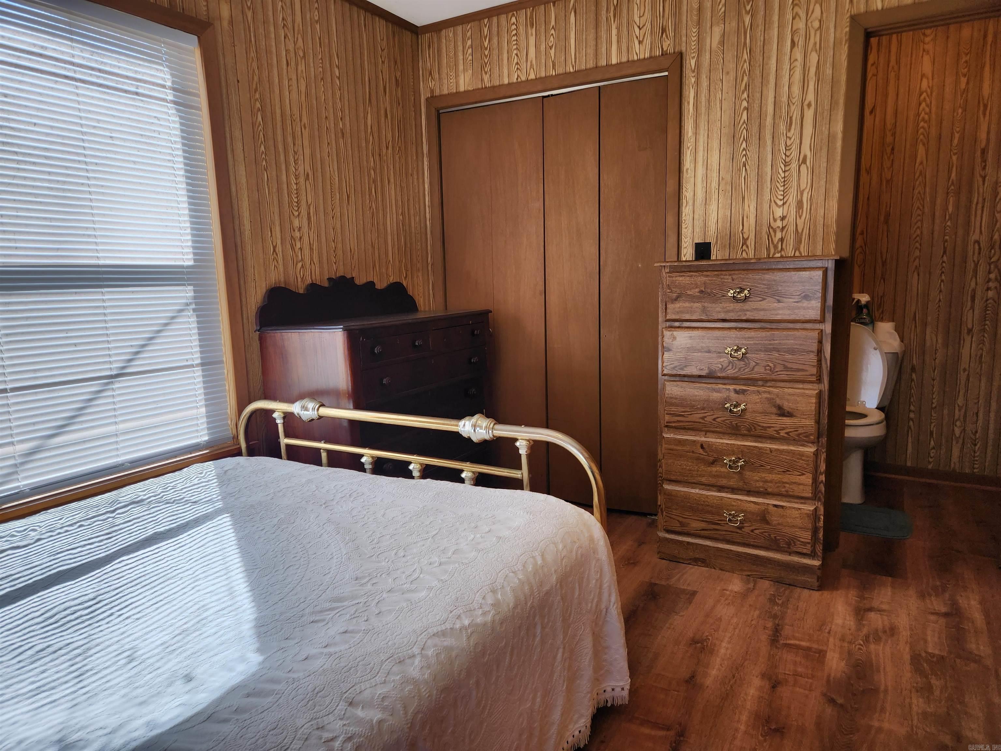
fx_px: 665
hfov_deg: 73.9
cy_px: 376
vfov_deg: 58.9
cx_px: 500
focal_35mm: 23
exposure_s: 1/180
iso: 40
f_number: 1.8
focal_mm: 5.4
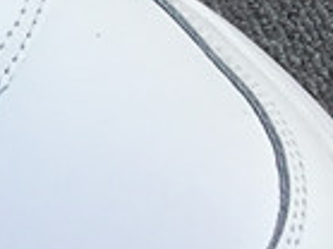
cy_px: -68
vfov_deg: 7.3
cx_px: -232
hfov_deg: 9.5
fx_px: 1932
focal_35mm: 201
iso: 25
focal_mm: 3.3
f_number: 2.4
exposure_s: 1/280
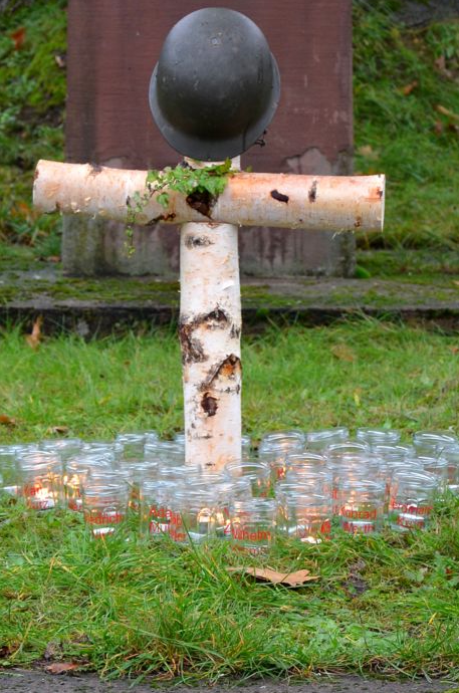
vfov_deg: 13.9
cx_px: 220
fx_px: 2837
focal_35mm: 148
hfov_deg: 9.3
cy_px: 241
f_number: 5.3
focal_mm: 75
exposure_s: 1/40
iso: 400
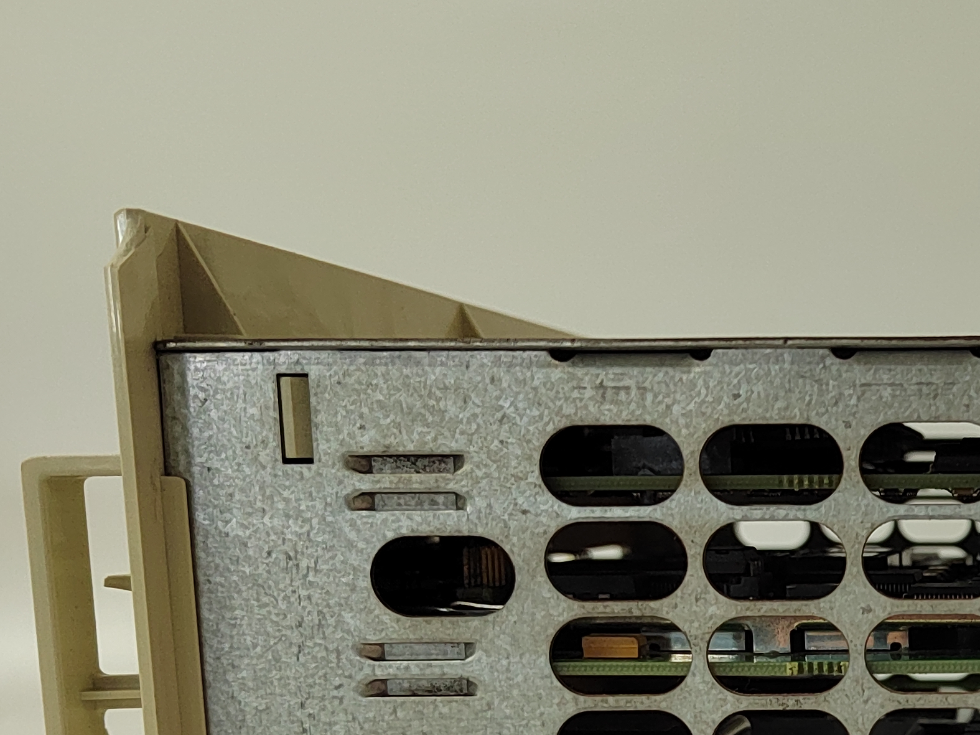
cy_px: 735
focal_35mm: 57
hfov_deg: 30.3
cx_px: 1078
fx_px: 1614
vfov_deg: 24.5
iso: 1847
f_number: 1.9
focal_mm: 5.52
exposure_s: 1/100
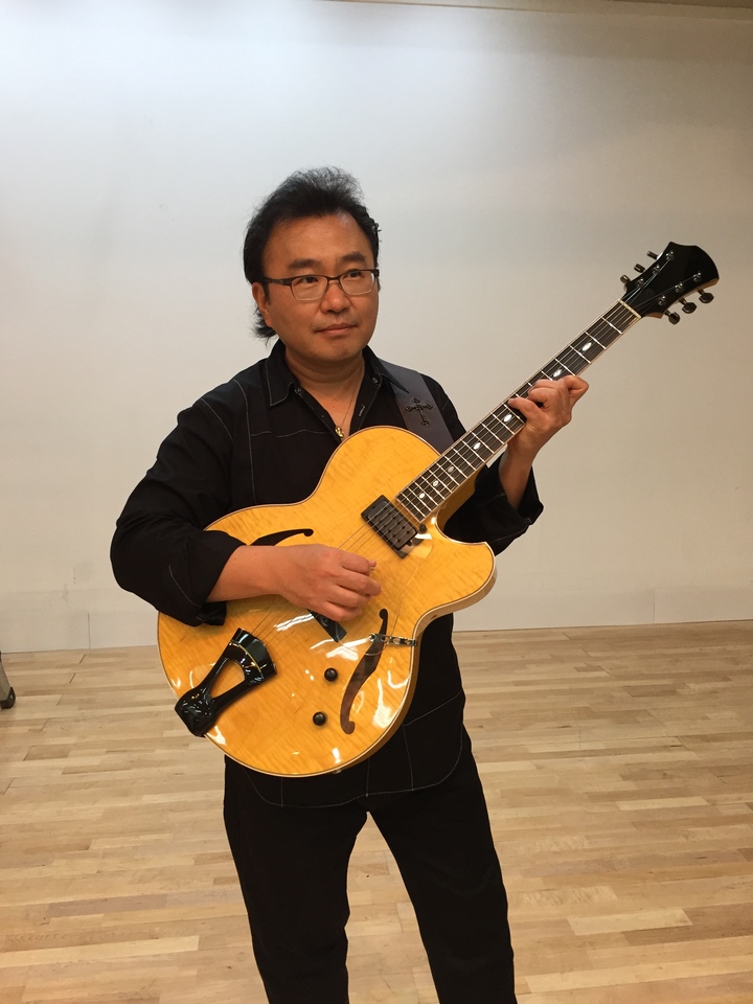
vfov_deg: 61.7
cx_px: 376
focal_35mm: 29
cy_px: 502
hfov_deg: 48.2
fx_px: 841
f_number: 2.2
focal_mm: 4.15
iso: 50
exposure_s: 1/30
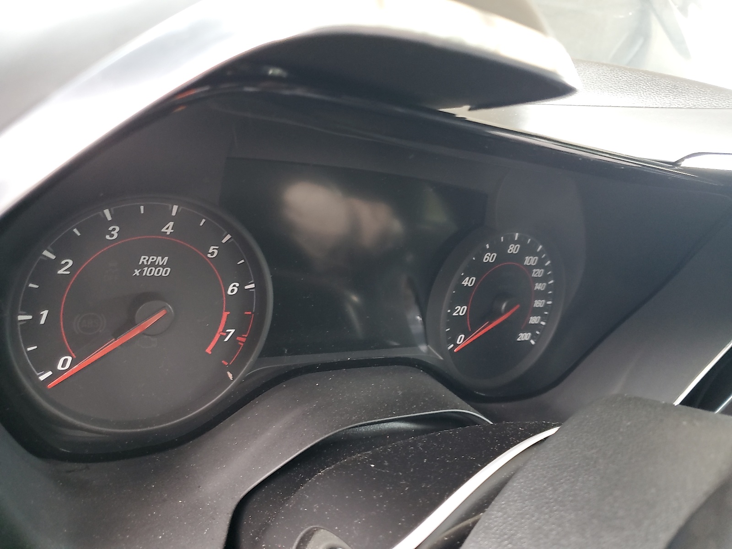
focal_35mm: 26
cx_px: 366
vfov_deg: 53.1
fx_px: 550
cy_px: 274
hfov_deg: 67.3
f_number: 1.5
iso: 209
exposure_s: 1/60.2
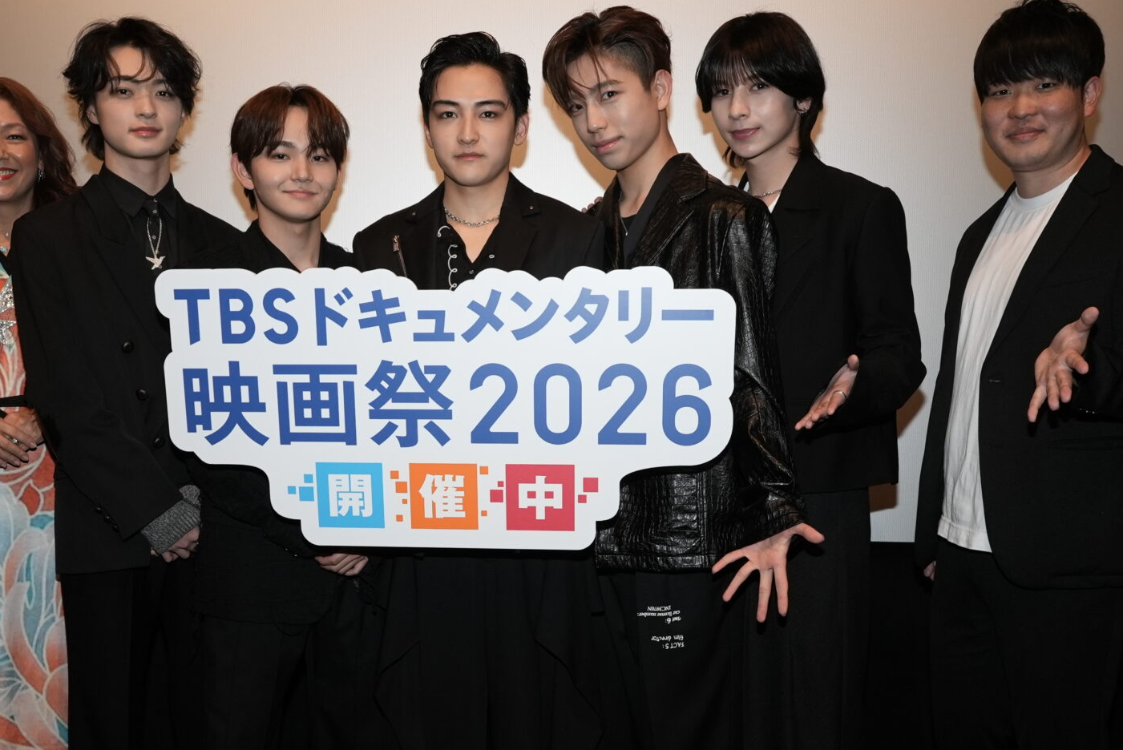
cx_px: 508
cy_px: 482
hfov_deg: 50.6
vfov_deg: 34.9
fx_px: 1186
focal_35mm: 38
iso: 2000
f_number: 6.3
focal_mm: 26
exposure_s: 1/125
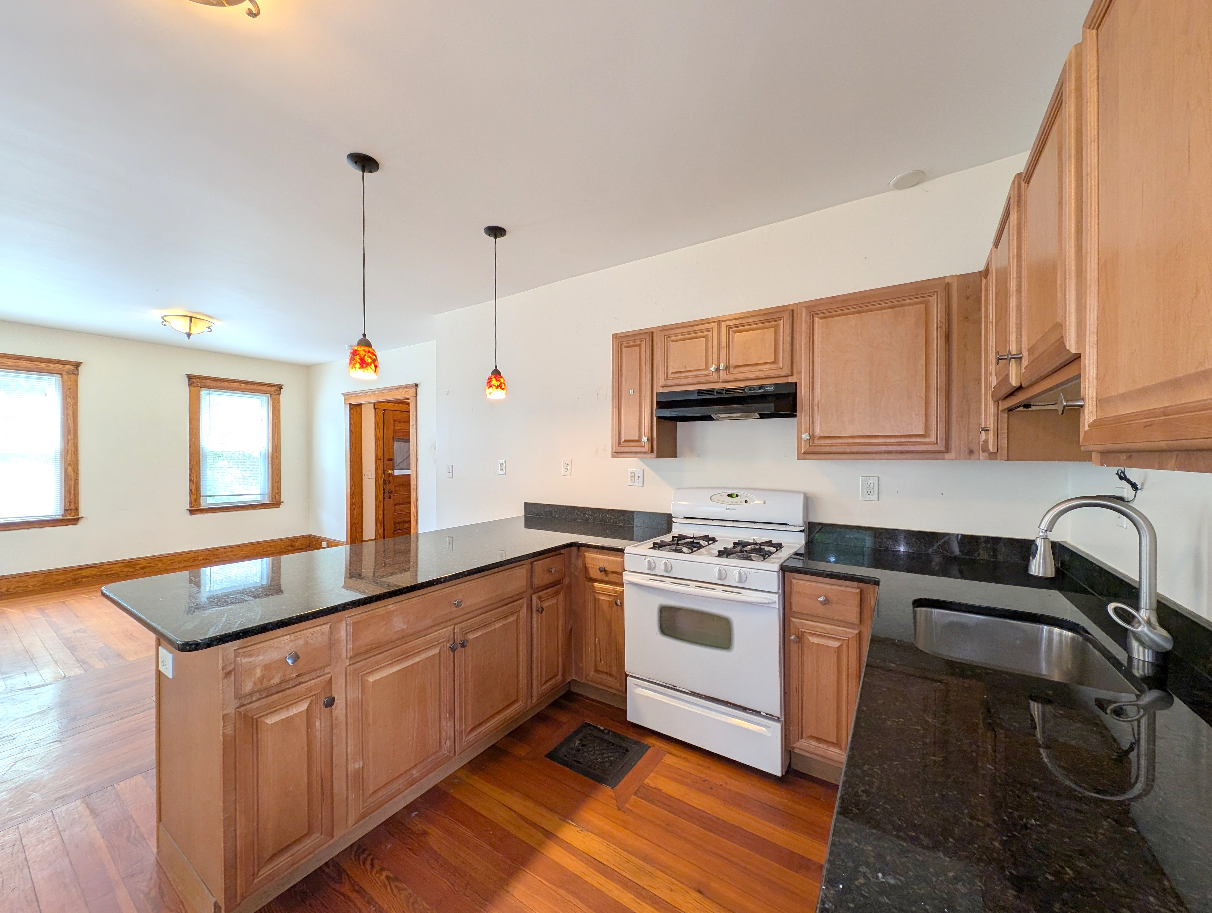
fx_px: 421
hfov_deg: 110.5
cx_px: 606
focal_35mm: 12
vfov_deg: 94.6
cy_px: 456
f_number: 1.95
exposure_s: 1/30
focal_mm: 2.23
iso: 54
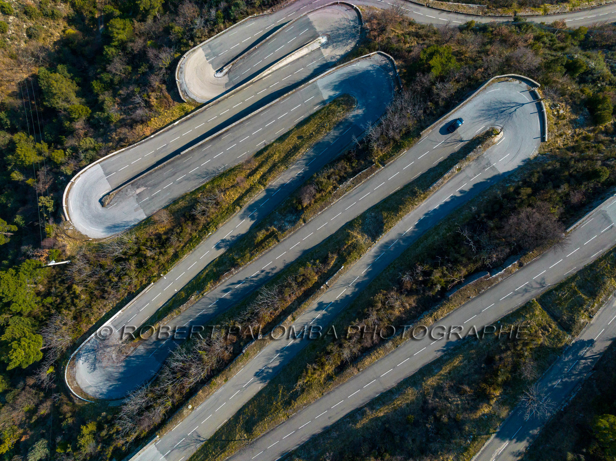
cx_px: 308
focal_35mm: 24
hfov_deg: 71.6
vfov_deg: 56.8
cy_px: 230
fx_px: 427
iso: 200
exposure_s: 1/640
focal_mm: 12.3
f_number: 9
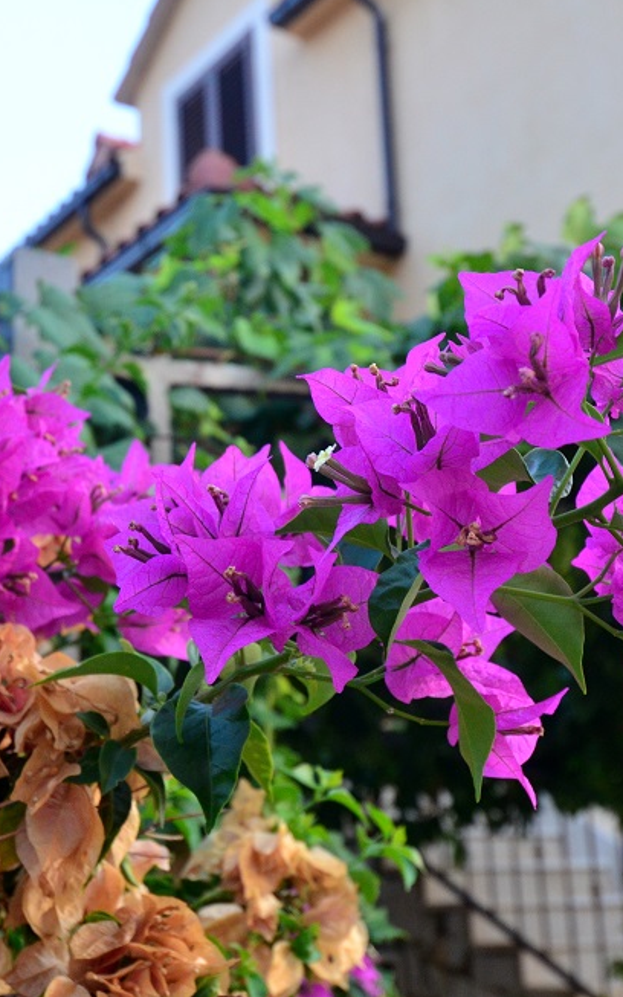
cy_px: 497
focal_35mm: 56
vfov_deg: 36.3
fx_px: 1522
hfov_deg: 23.1
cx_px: 228
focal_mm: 24
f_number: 5.6
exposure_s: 1/30
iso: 1000
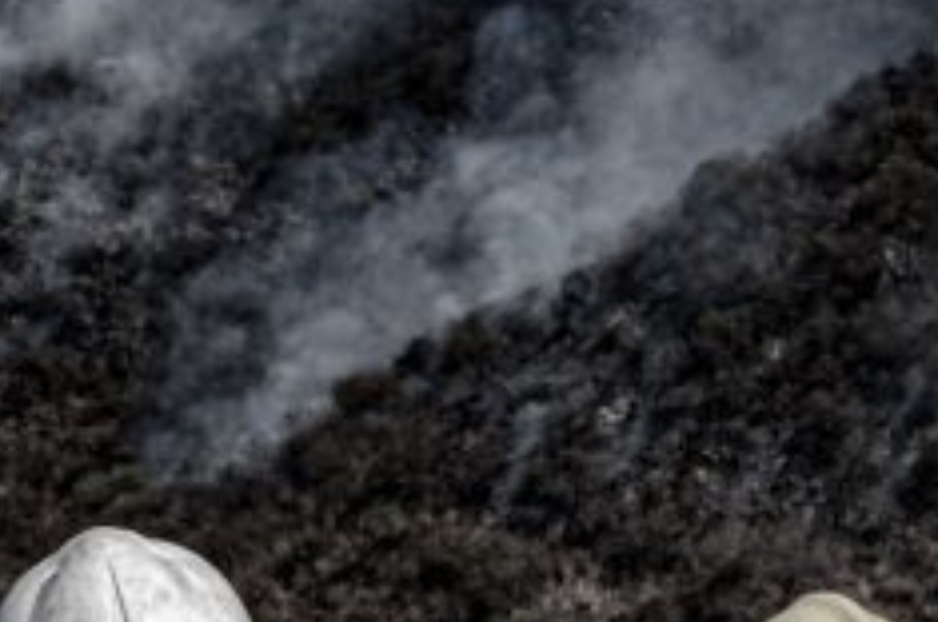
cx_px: -20
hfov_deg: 13.0
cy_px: 766
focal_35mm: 155
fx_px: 4046
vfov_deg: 8.7
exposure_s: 1/400
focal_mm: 35
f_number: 10
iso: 200
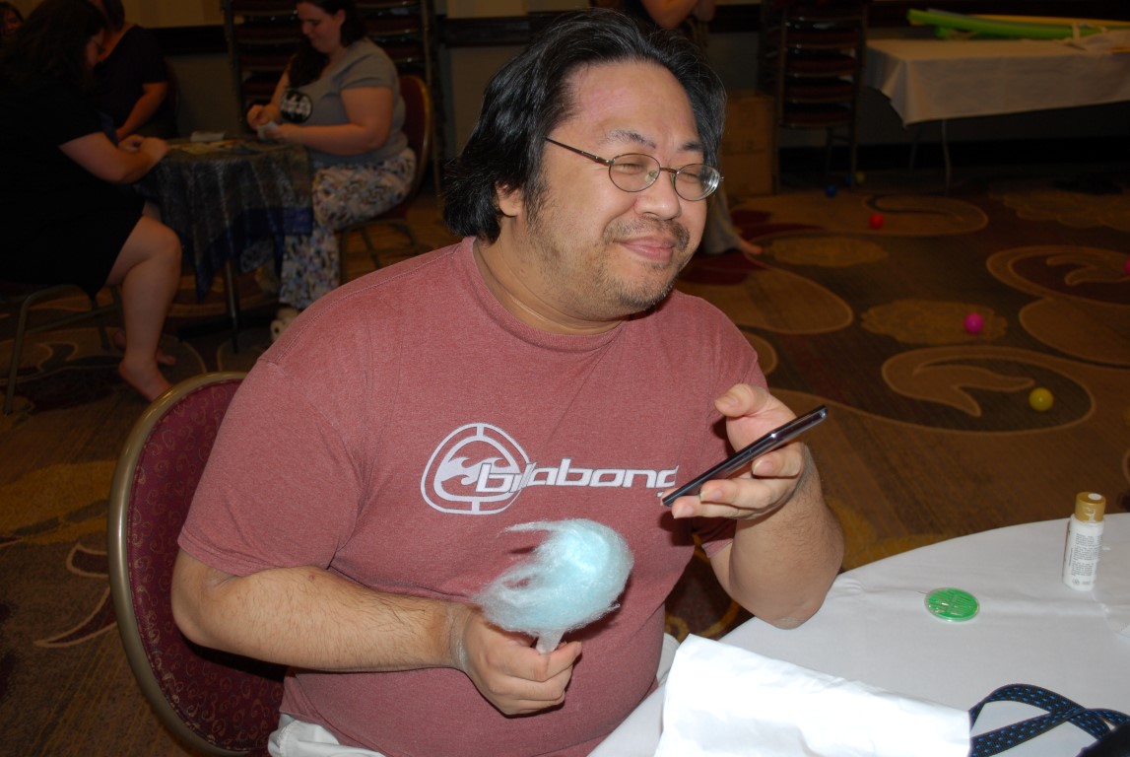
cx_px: 565
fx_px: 1131
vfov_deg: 37.0
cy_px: 378
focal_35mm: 36
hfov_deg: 53.1
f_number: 4.2
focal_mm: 24
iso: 200
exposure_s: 1/60
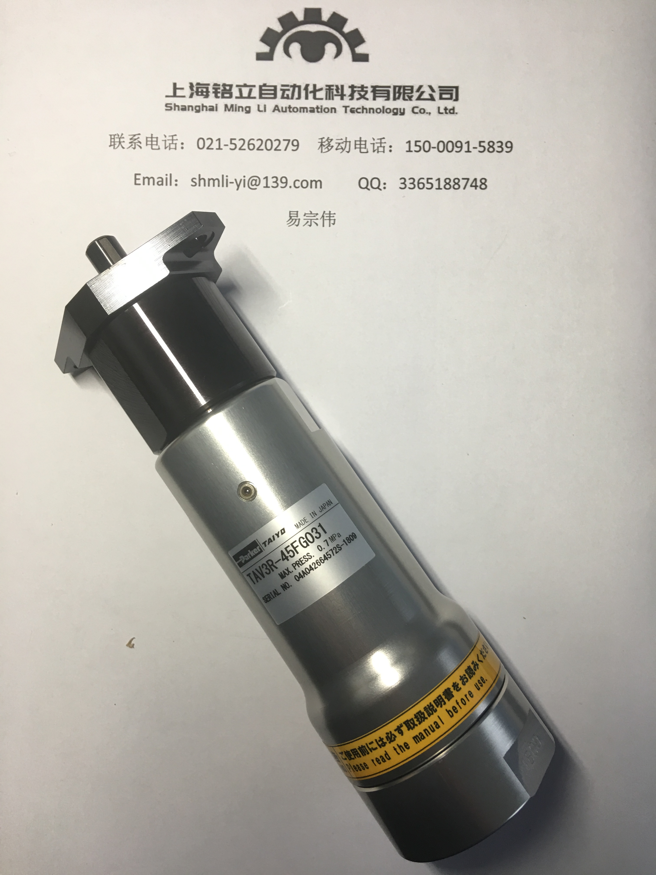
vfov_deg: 61.7
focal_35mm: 29
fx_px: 733
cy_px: 438
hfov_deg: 48.2
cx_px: 328
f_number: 2.2
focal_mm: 4.15
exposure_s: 1/17
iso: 32
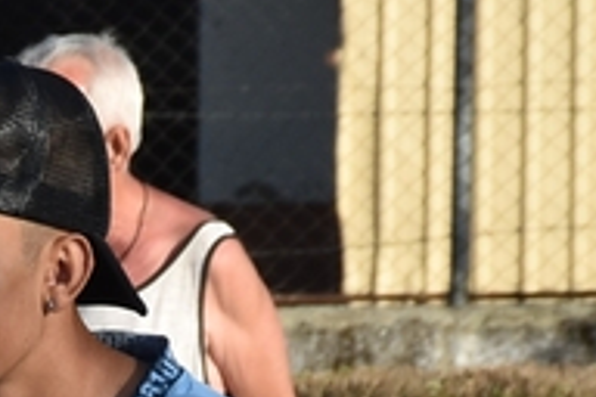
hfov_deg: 2.4
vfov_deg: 1.6
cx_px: -537
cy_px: 1027
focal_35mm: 844
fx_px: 13972
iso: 200
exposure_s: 1/320
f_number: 9
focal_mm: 90
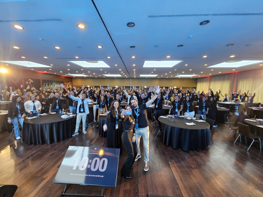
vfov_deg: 89.9
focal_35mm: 13
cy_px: 98
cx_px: 132
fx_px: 99
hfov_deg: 106.2
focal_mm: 2.2
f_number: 2.2
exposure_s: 1/36
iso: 400
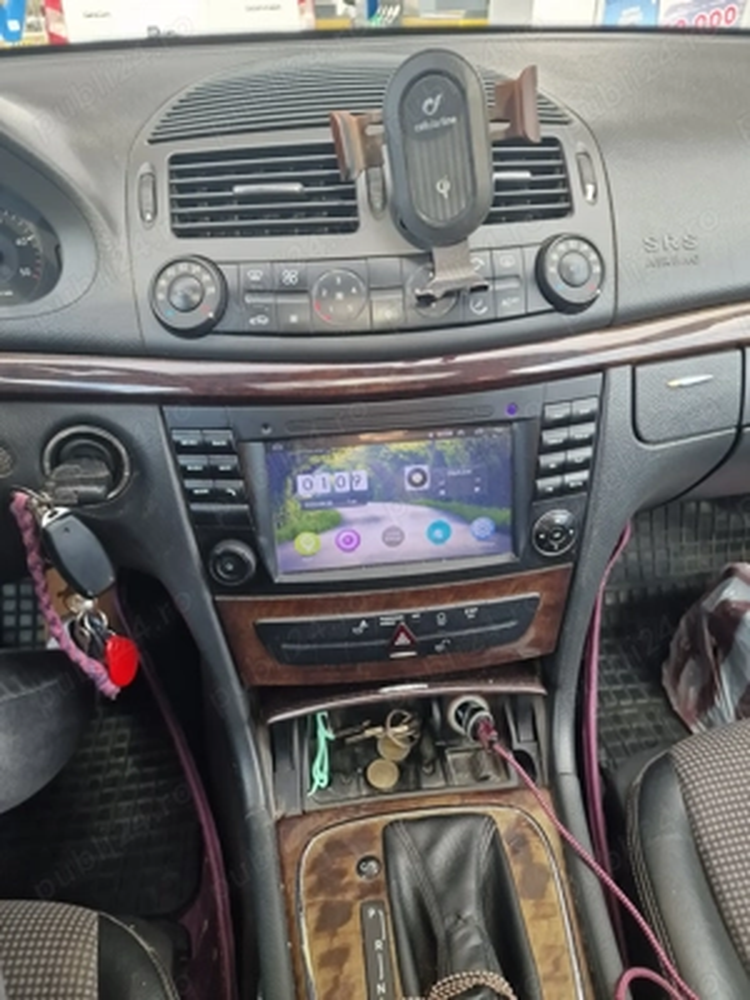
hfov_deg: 58.9
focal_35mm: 23
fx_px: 664
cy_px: 500
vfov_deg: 73.9
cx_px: 375
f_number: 1.8
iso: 80
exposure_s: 1/180
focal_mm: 6.4
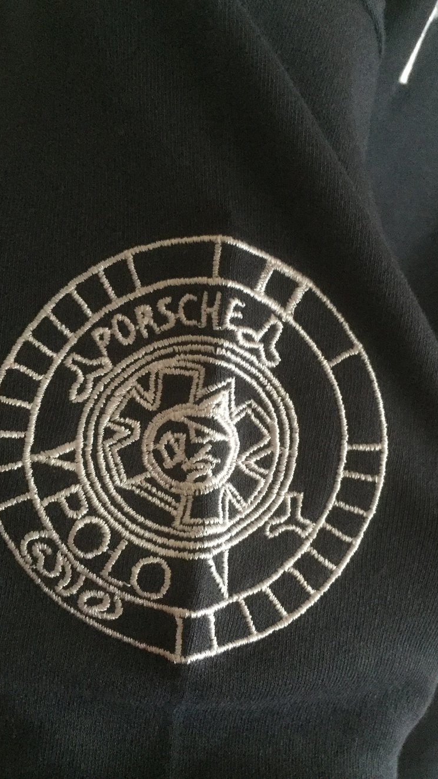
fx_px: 661
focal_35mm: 32
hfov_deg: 36.6
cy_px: 385
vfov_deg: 61.0
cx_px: 238
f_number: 2.2
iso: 320
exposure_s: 1/17
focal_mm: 4.15
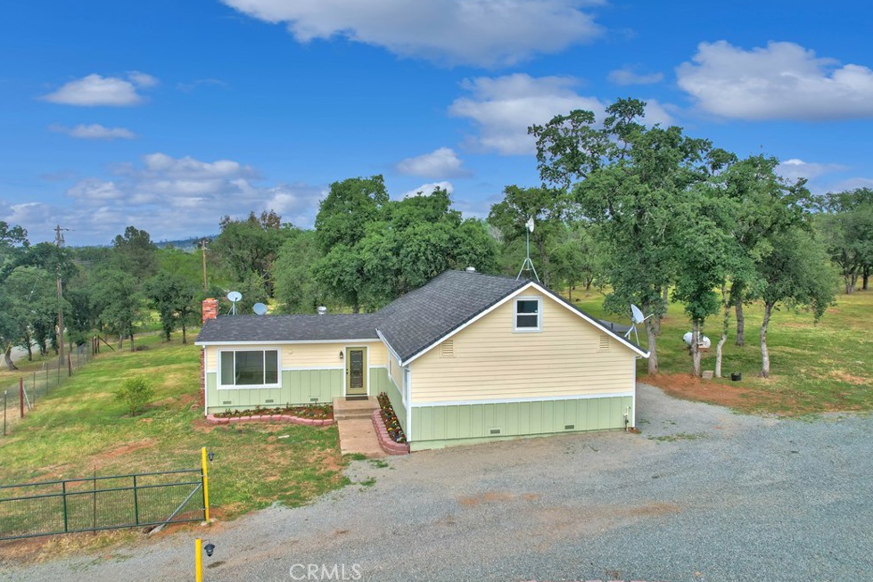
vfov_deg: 55.1
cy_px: 280
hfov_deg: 76.1
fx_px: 558
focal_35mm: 23
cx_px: 440
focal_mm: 8.38
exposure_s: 1/2500
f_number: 2.8
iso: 110
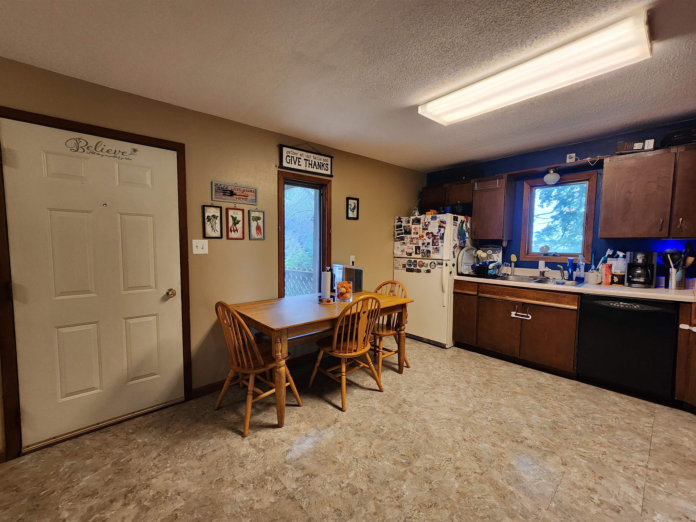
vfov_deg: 89.9
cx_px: 348
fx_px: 261
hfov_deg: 106.2
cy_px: 261
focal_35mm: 13
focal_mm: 2.2
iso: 320
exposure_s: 1/60
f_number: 2.2
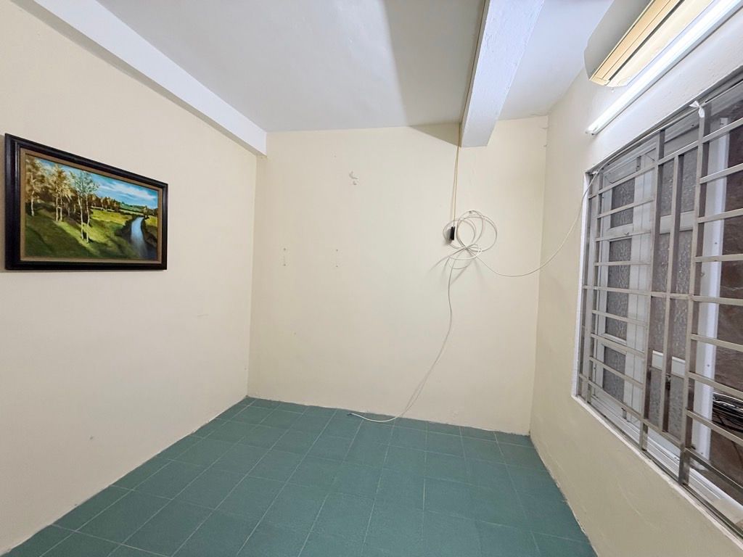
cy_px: 278
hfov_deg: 102.1
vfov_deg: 85.7
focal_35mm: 14
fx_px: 300
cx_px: 372
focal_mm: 2.22
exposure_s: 1/100
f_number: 2.2
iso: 320
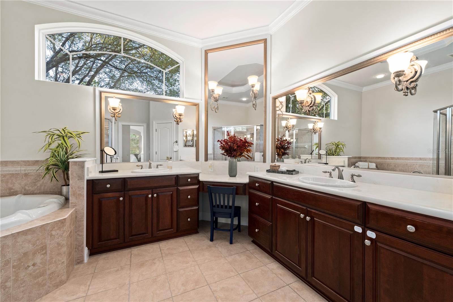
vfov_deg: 81.2
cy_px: 151
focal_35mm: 14
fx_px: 176
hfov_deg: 104.3
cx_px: 226
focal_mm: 14
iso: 400
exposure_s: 1/8
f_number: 8
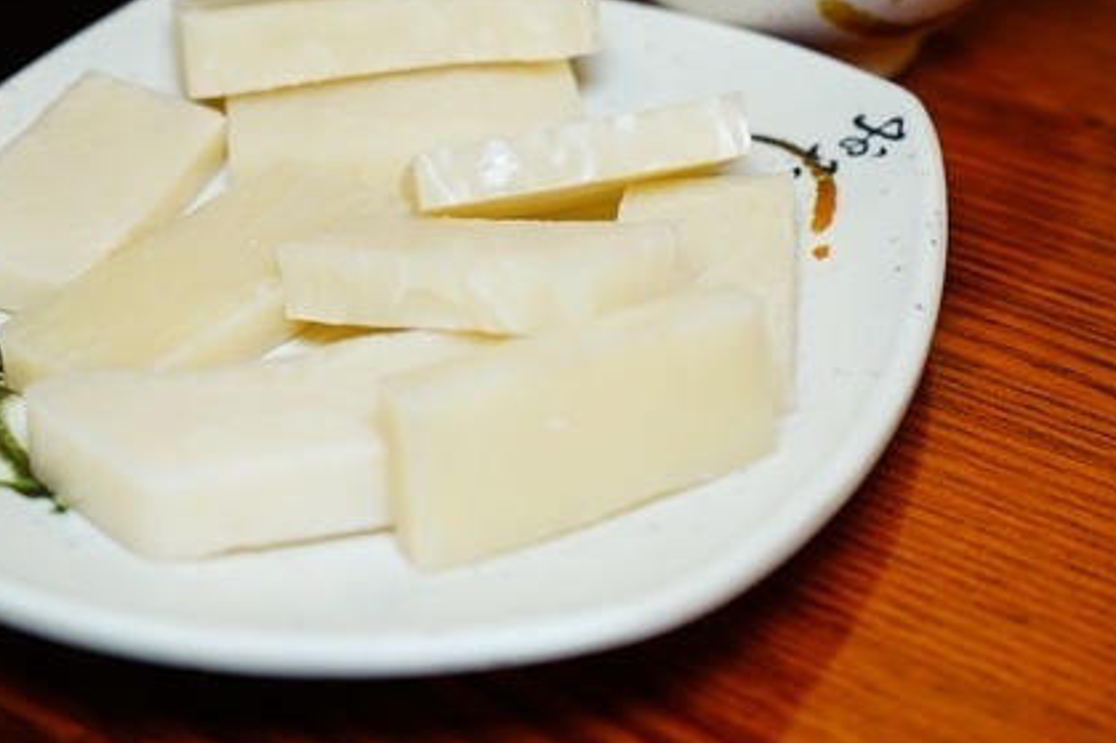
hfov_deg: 31.9
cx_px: 559
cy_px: 119
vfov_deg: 21.2
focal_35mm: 63
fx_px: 1952
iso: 400
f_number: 4
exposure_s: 1/60
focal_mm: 33
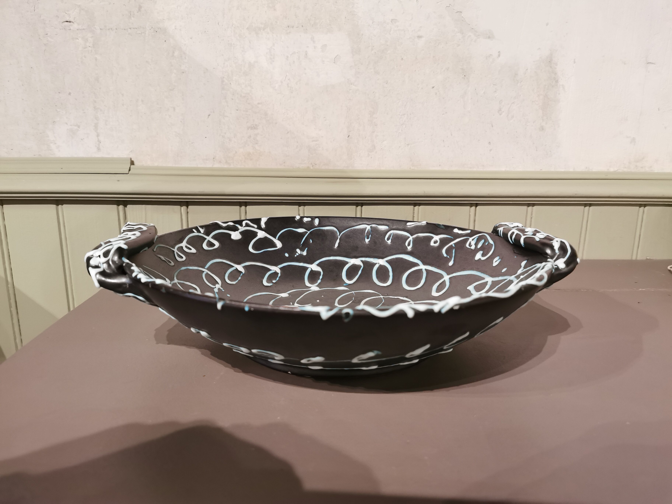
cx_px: 336
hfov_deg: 65.3
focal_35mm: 27
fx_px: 524
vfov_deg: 51.4
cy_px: 252
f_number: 1.6
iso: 400
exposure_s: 1/50
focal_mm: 5.56
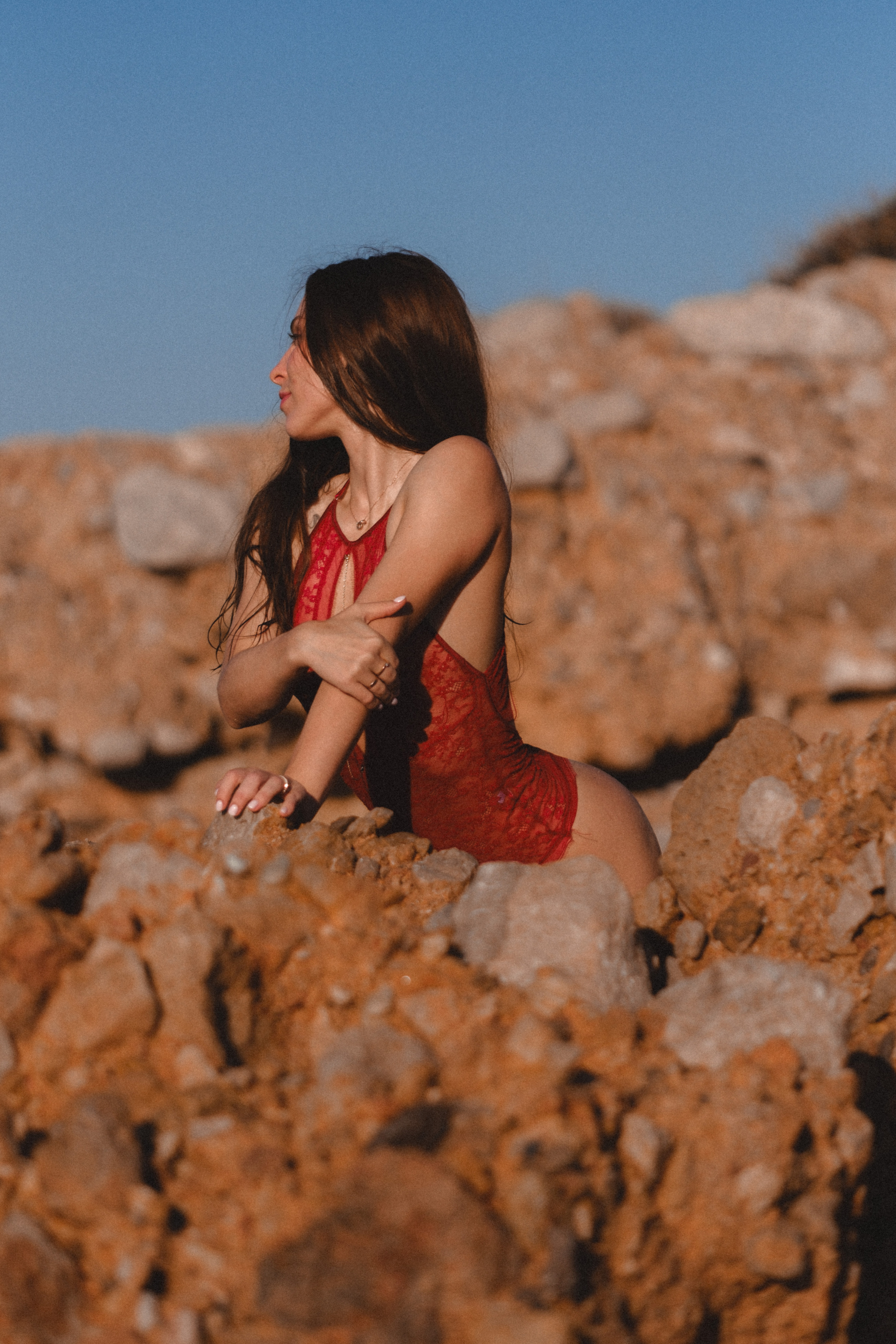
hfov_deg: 10.2
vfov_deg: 15.2
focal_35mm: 135
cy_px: 672
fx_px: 5040
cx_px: 448
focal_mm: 90
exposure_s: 1/8000
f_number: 2
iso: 160
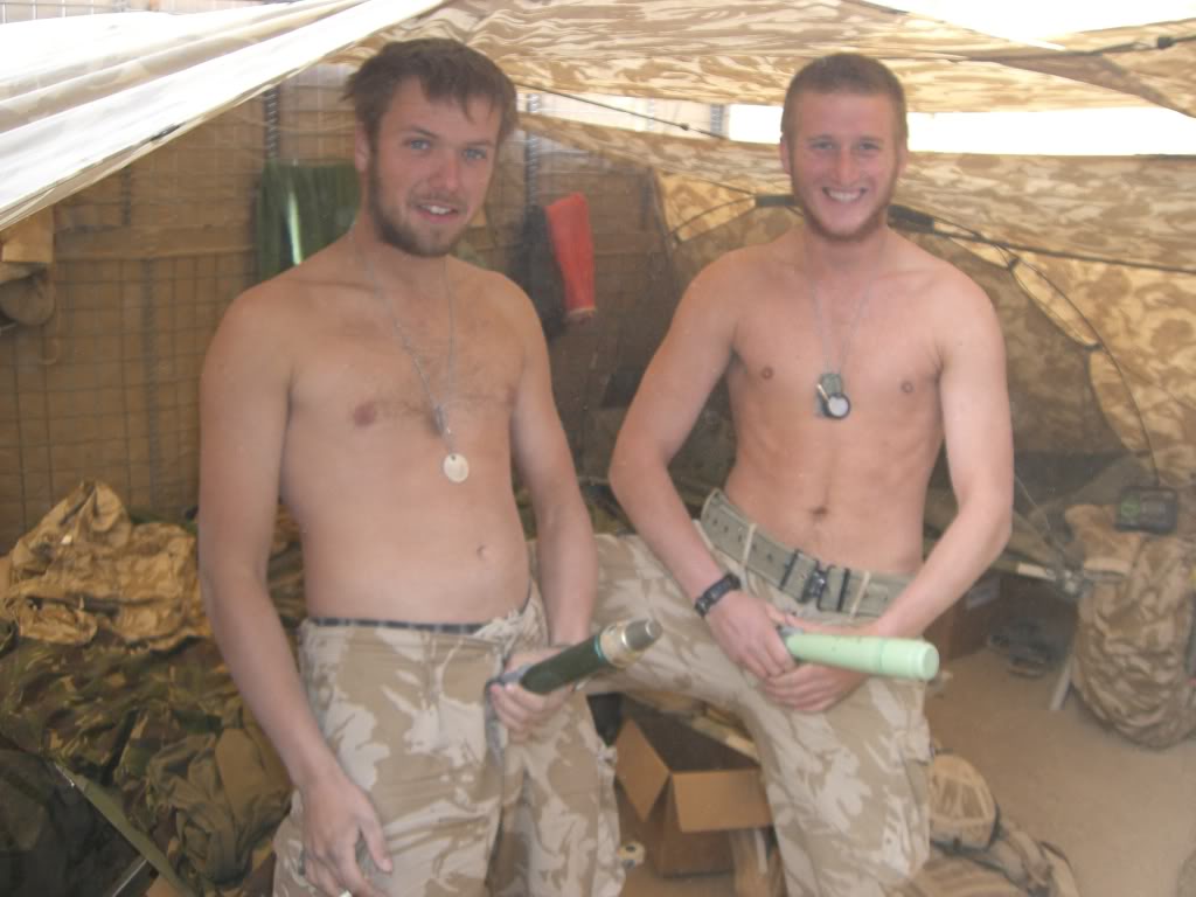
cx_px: 598
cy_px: 448
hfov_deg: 49.0
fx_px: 1313
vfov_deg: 37.7
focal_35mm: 38
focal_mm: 6.2
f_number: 2.7
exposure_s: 1/160
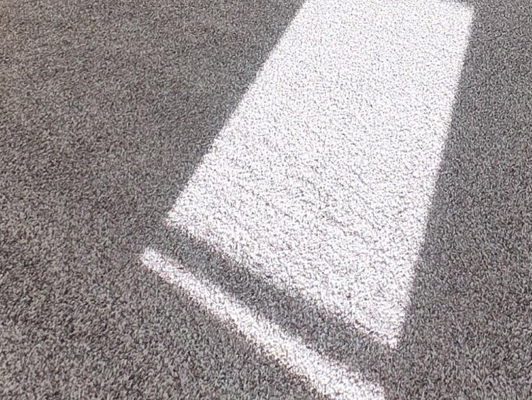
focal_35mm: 52
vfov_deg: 20.8
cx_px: 584
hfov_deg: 32.4
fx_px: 799
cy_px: -291
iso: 50
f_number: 1.9
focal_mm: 2.2
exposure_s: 1/120
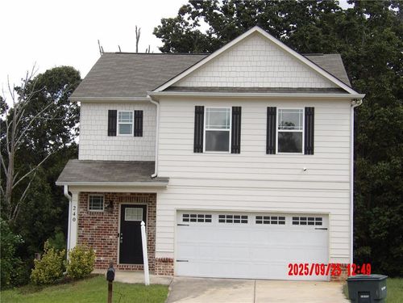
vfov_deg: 23.7
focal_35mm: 62
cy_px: 152
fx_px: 722
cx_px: 202
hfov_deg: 31.2
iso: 100
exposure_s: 1/530
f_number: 4
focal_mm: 11.1
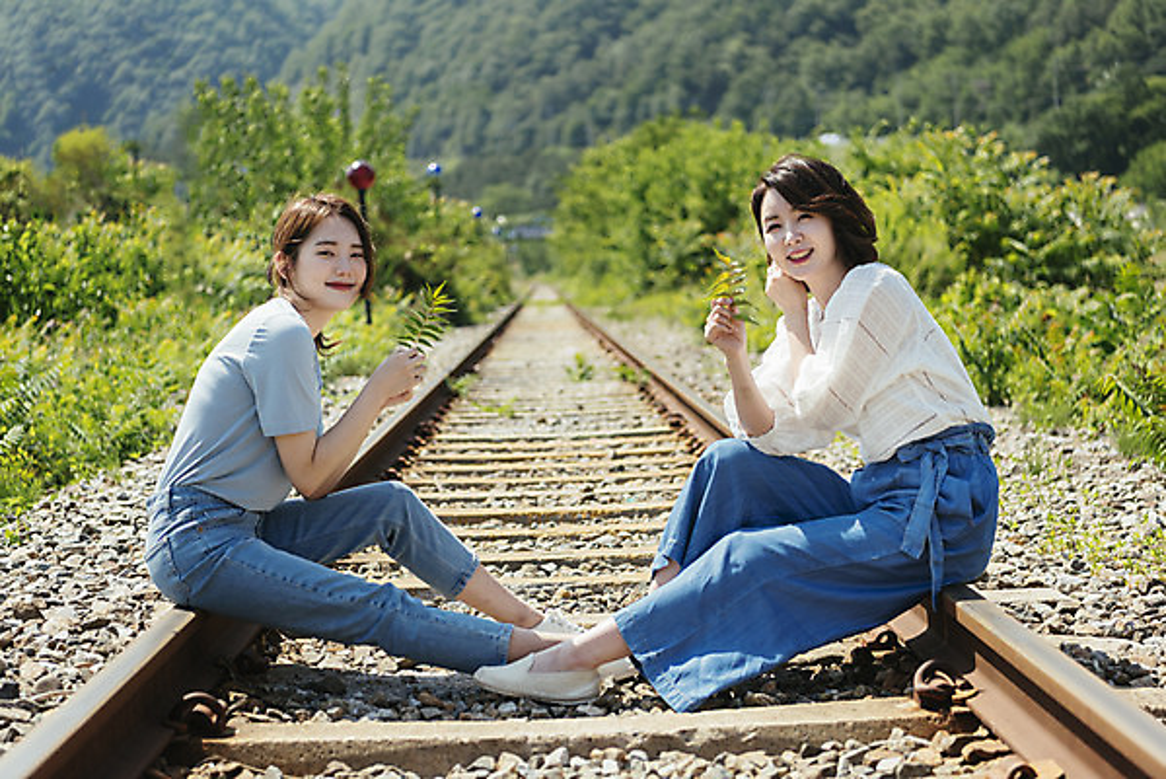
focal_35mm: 70
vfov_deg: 19.5
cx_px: 583
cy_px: 390
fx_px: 2268
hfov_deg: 28.8
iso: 100
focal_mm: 70
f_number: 3.2
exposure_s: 1/1250
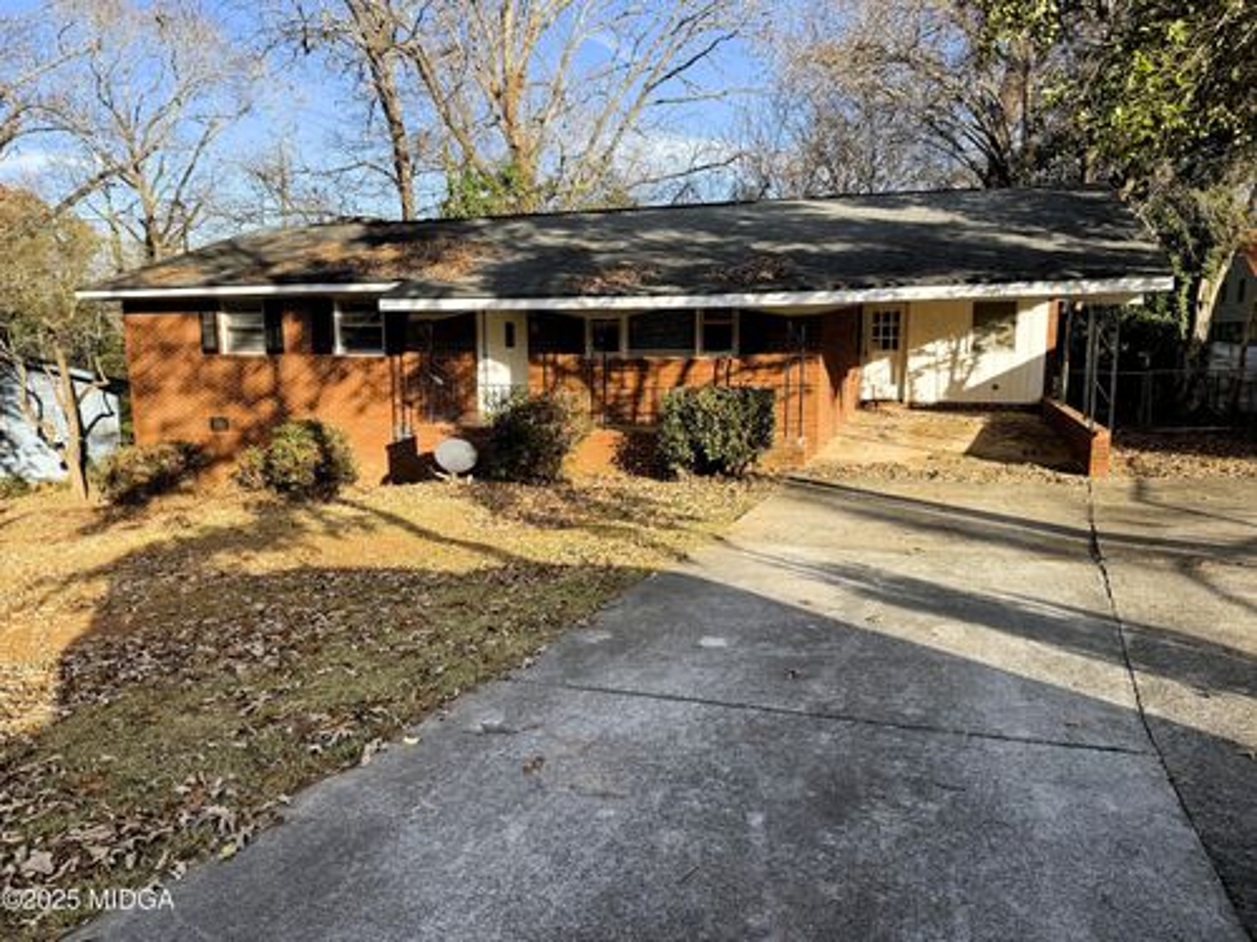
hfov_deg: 71.6
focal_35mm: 24
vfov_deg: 56.8
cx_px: 628
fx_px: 872
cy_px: 471
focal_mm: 6.76
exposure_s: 1/1949
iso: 100
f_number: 1.78
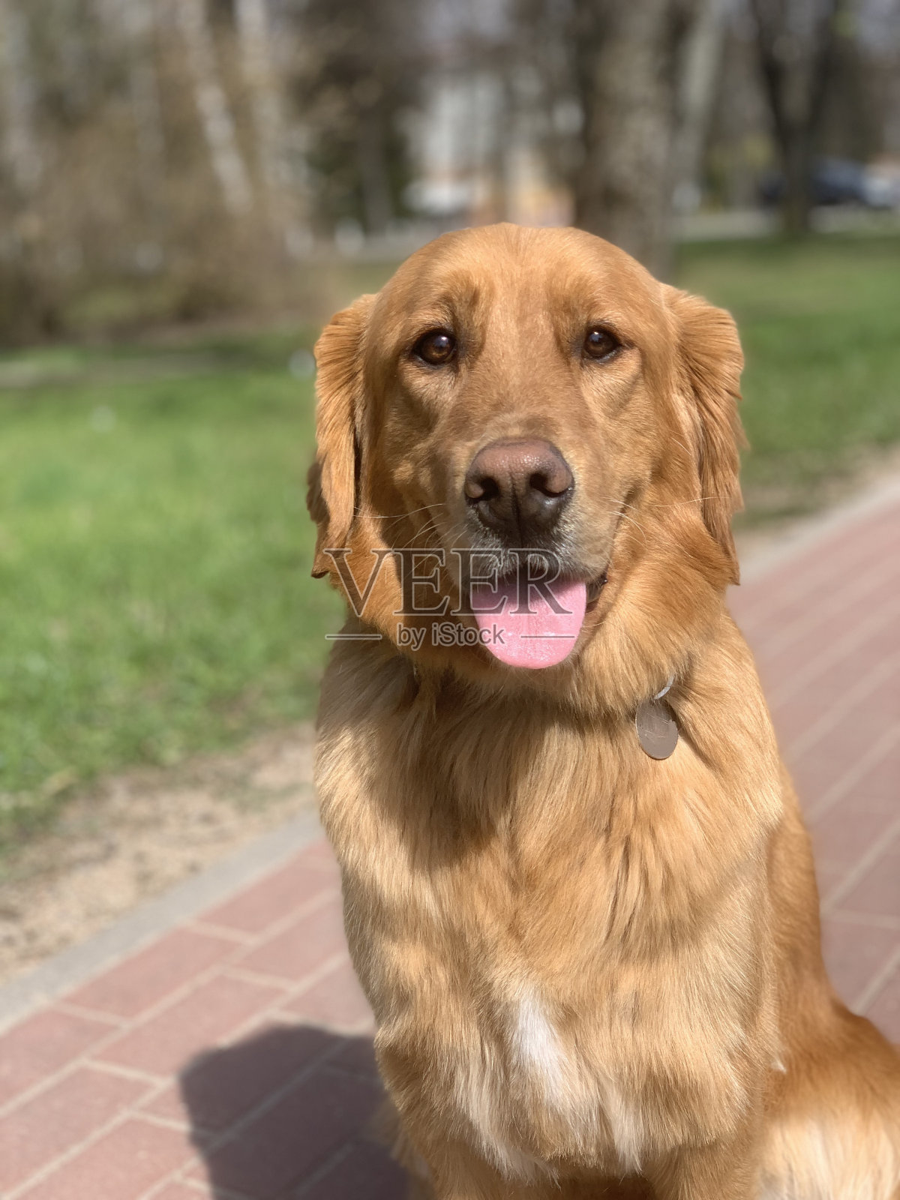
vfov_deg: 36.8
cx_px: 450
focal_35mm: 52
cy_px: 600
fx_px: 1803
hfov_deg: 28.0
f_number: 2.4
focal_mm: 6
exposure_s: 1/826
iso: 16
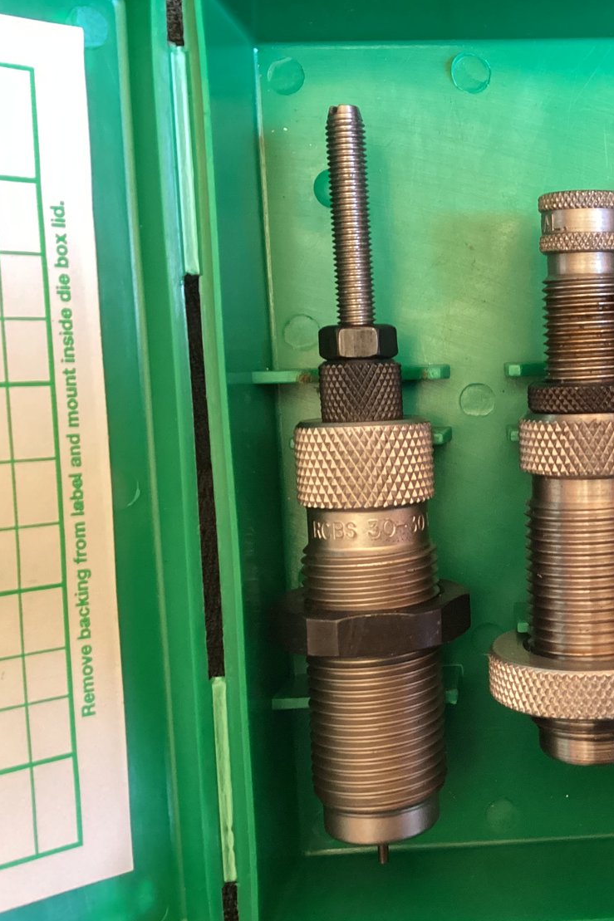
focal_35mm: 44
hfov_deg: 28.9
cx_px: 587
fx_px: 1126
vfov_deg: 44.5
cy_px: 468
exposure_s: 1/50
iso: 320
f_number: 2.4
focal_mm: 3.3
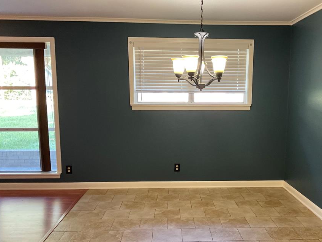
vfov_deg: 40.6
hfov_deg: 52.3
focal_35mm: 35
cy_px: 140
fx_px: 326
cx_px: 193
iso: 125
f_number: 1.8
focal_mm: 3
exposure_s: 1/60
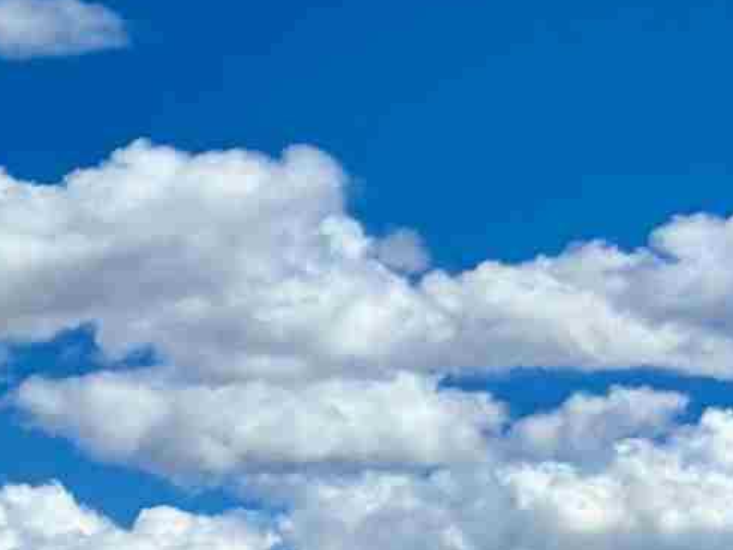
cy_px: 988
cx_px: -1309
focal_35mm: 163
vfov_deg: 8.7
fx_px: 3453
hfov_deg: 9.8
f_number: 1.5
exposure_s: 1/10309
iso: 50
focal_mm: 5.7
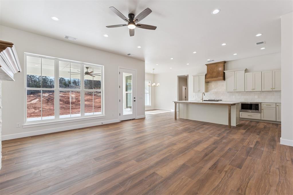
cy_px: 98
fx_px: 125
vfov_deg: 76.2
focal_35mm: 15
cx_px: 146
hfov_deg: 99.3
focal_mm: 15.3
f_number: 10
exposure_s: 1/50
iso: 100
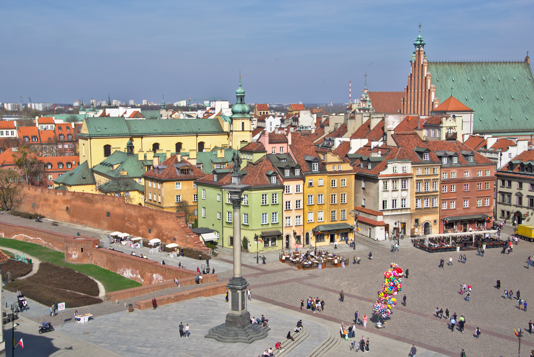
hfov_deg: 38.9
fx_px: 757
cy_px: 178
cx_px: 267
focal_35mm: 51
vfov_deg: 26.5
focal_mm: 34
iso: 100
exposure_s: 1/160
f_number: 14
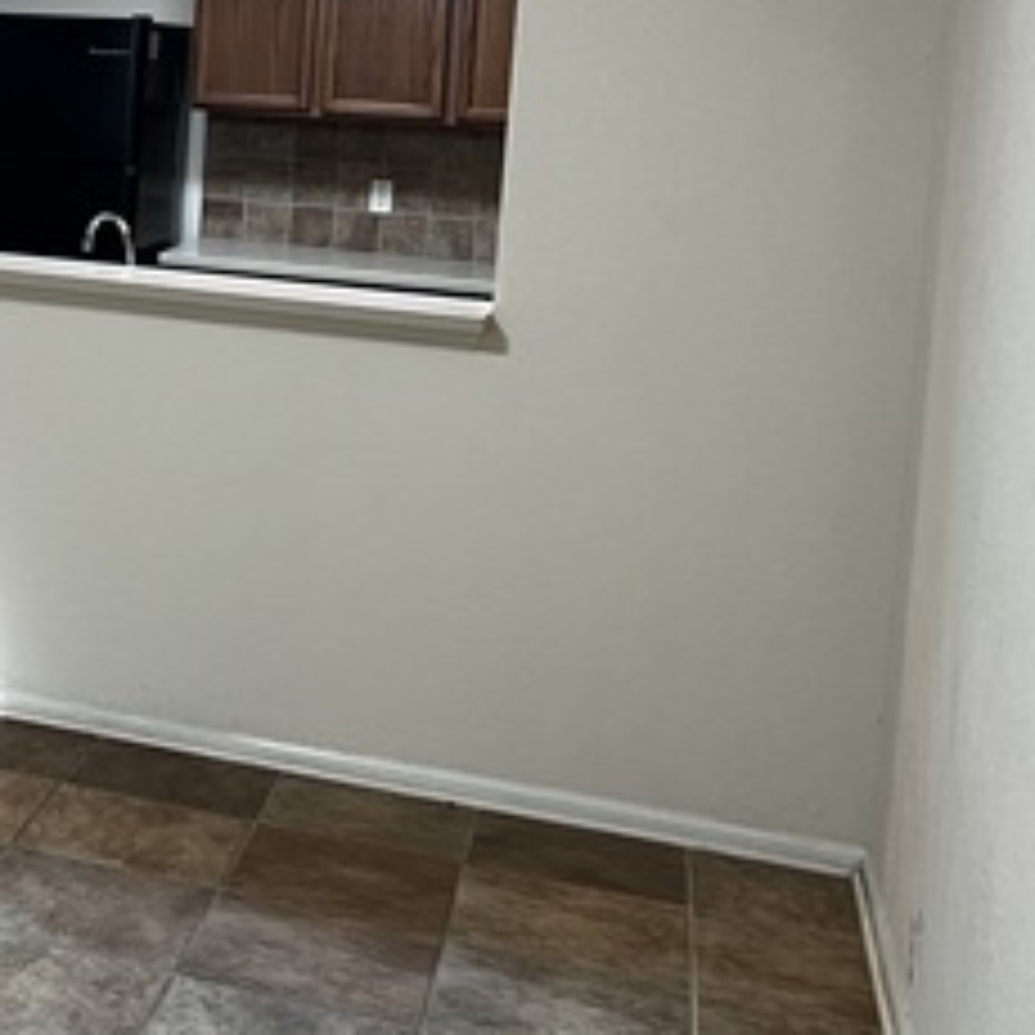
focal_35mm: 64
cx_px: -292
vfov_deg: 26.1
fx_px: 2165
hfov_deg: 23.8
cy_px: 112
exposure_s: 1/60
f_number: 1.5
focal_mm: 5.7
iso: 100
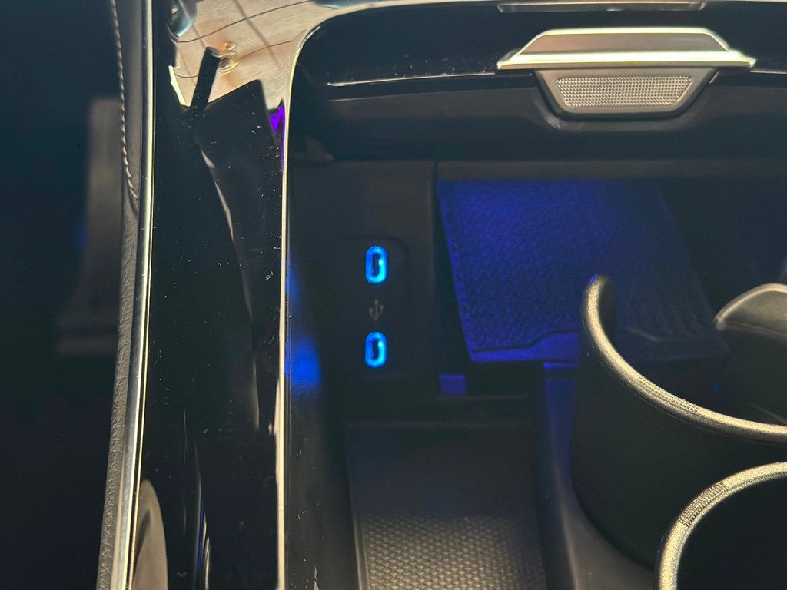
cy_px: 295
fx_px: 1091
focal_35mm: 48
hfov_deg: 39.7
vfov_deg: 30.3
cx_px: 394
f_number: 1.78
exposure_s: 1/30
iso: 800
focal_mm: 6.86
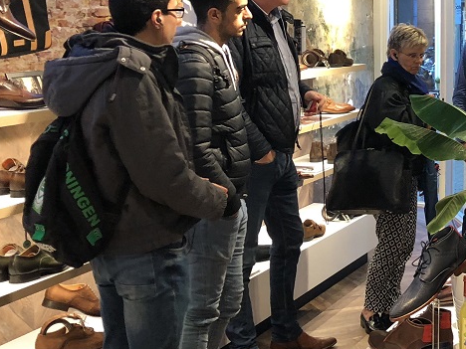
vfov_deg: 19.5
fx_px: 1010
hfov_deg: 24.1
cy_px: 81
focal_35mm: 75
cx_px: 530
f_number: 1.8
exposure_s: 1/25
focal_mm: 3.99
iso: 40
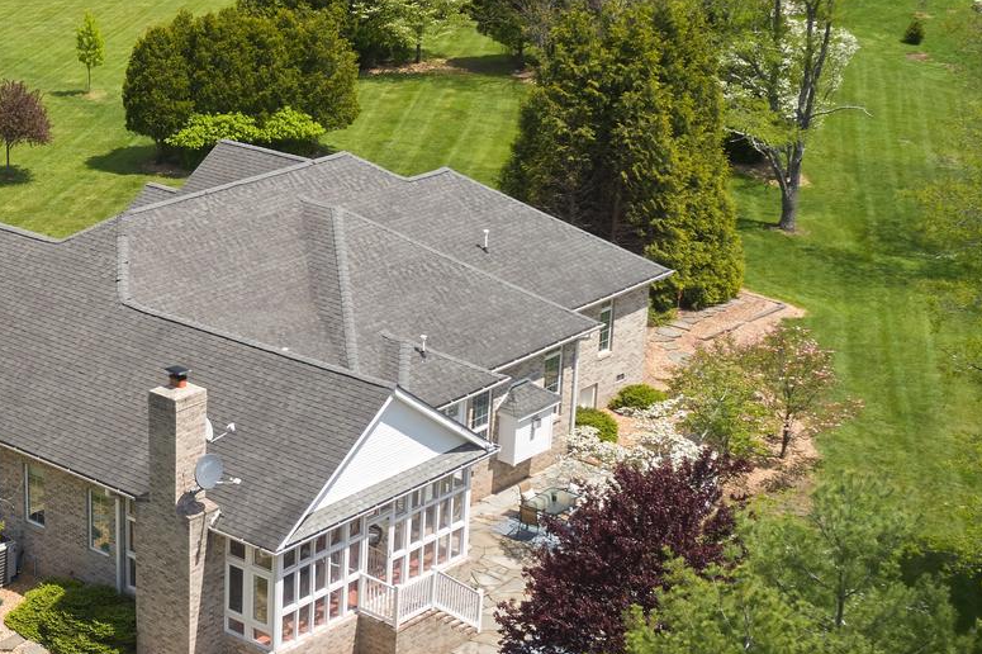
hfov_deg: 26.6
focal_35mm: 74
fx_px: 2018
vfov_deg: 18.4
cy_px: 304
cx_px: 136
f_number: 5.6
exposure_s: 1/80
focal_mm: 10.26
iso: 100
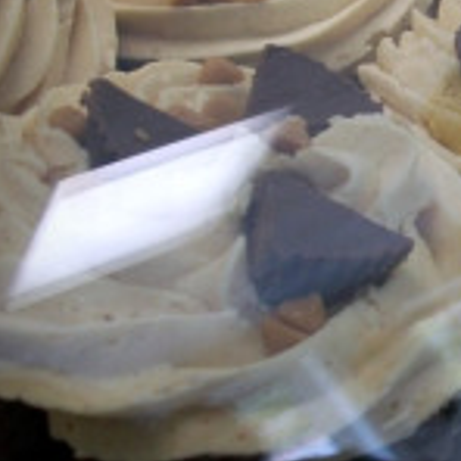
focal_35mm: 89
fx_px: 1341
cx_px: 612
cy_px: 209
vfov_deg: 19.5
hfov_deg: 18.1
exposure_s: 1/50
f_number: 2.9
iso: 80
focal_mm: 5.7
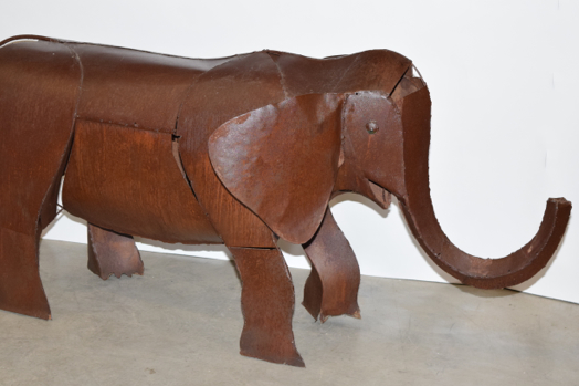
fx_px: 1415
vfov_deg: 15.5
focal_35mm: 88
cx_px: 263
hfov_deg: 23.1
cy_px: 182
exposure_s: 1/125
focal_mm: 48
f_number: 5.6
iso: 800
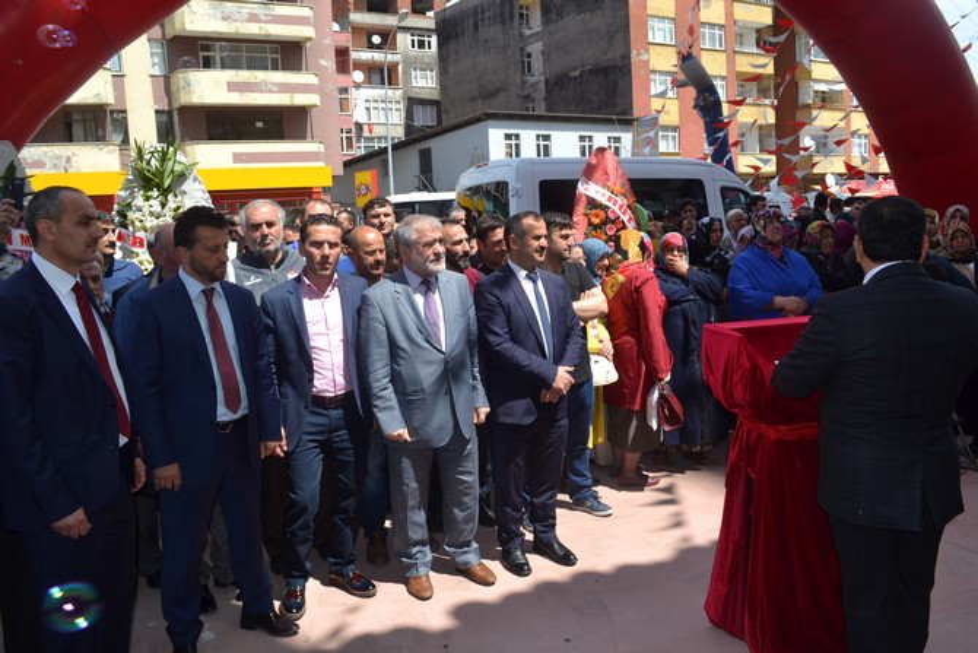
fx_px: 734
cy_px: 326
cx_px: 489
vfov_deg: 48.0
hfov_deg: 67.4
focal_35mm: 27
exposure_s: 1/200
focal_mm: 18
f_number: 6.3
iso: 100
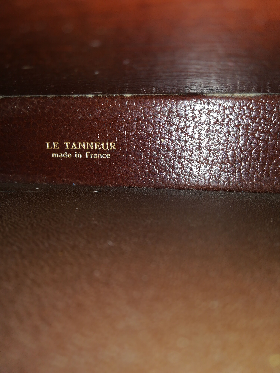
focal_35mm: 26
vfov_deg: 67.3
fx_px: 280
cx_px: 140
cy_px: 186
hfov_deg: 53.1
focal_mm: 3.83
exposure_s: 1/114
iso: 50
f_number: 2.2
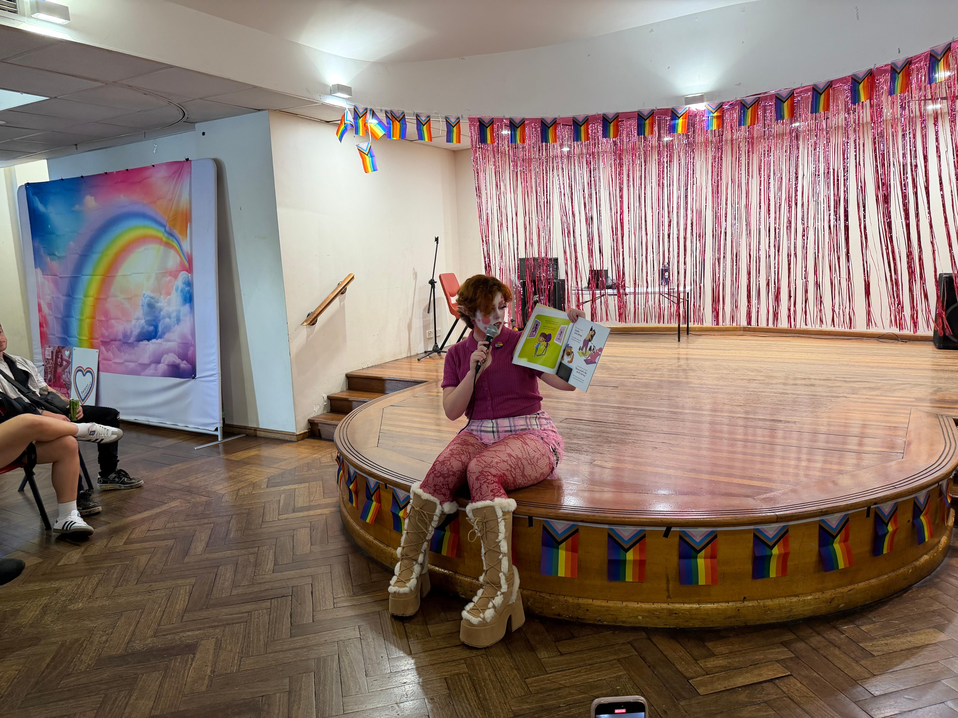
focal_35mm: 24
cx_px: 479
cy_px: 359
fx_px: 664
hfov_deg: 71.6
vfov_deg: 56.8
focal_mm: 6.76
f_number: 1.78
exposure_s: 1/50
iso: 160
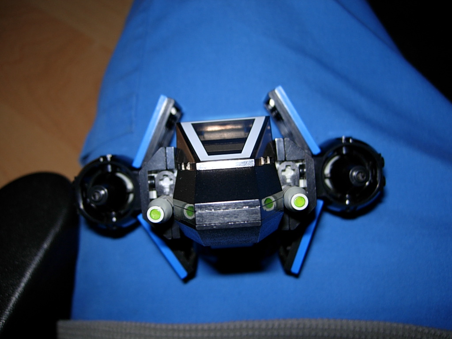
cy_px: 170
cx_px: 226
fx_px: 470
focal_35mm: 36
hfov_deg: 51.4
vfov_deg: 39.7
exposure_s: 1/45.2
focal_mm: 7.5
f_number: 2.7
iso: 50
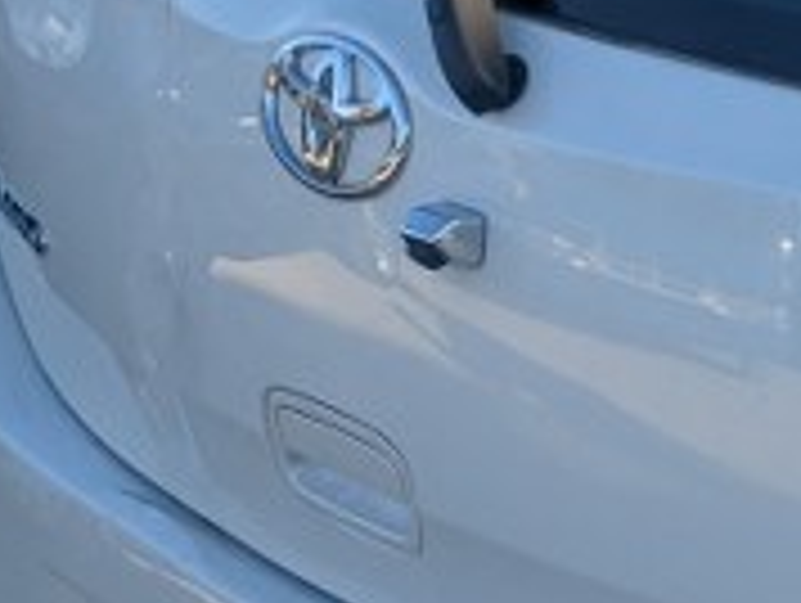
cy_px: 522
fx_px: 2595
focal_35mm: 112
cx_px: 1271
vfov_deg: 13.2
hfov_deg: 15.8
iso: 45
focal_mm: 5.43
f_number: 1.89
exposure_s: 1/2451
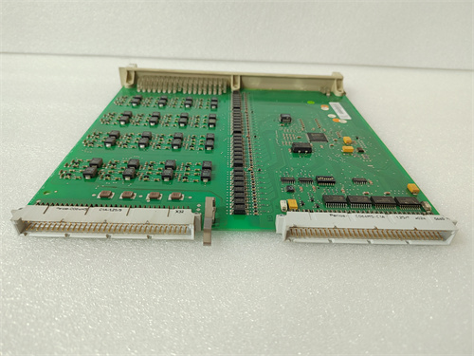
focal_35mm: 23
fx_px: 315
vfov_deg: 58.9
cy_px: 178
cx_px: 237
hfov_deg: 73.9
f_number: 1.9
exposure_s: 1/50
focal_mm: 5.52
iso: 1378
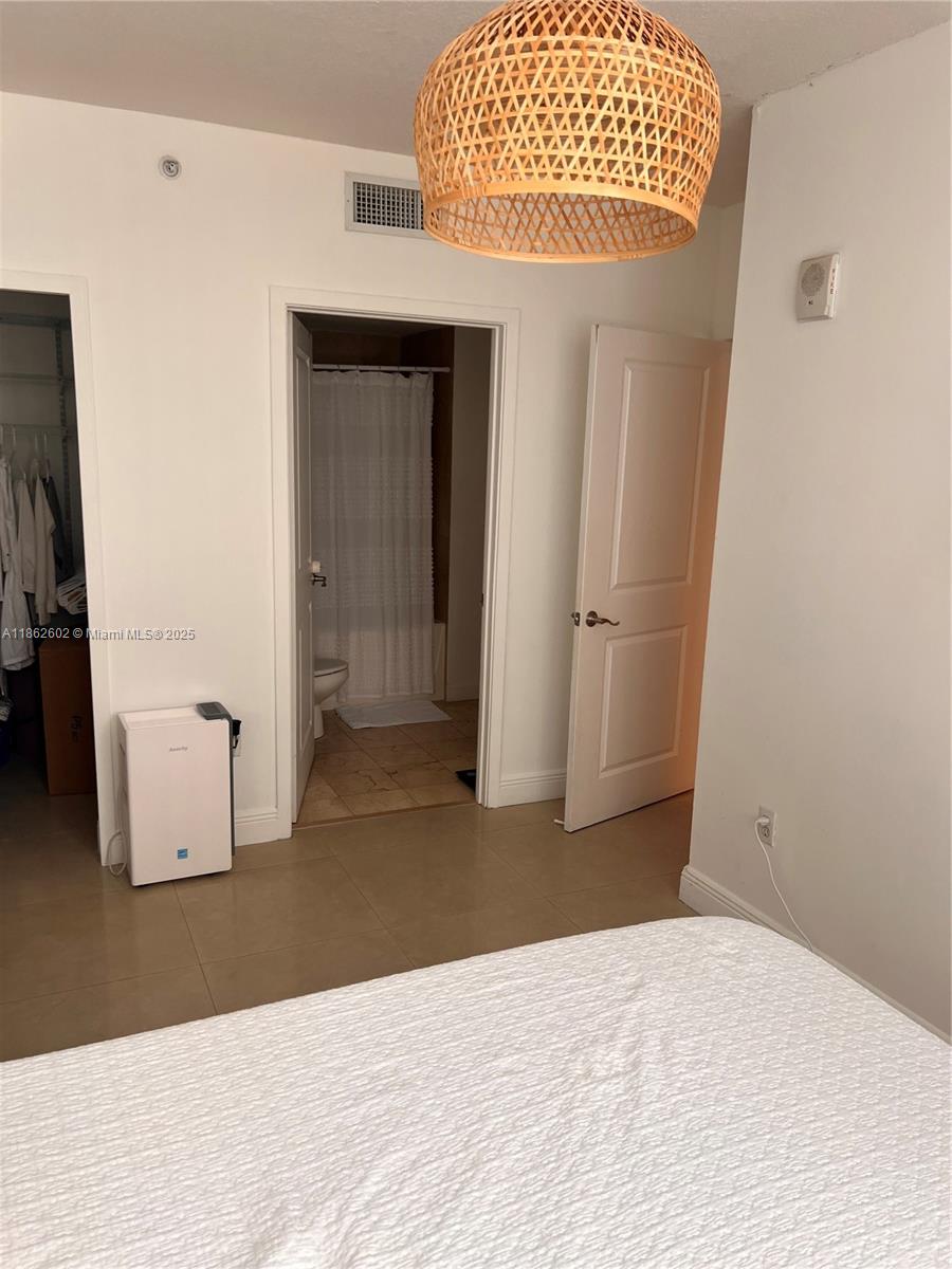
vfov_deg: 67.3
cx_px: 476
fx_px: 953
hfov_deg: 53.1
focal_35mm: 26
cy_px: 634
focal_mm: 5.7
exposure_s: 1/121
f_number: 1.5
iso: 100
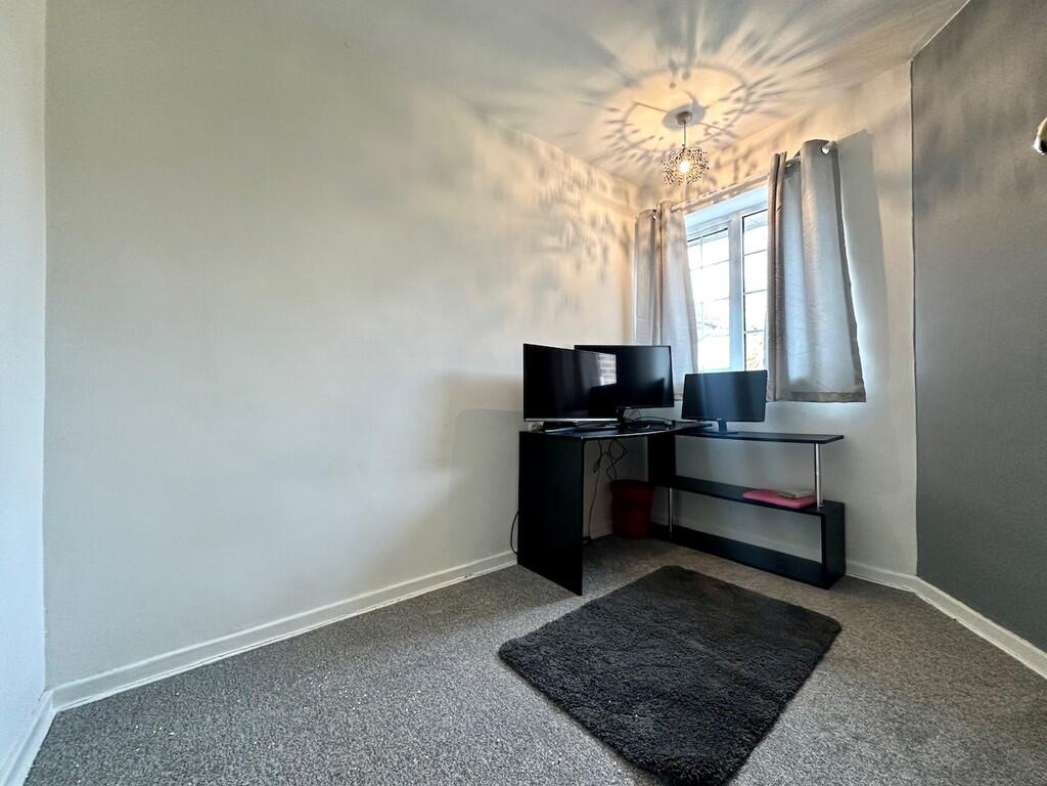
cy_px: 393
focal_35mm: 14
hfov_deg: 102.1
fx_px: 423
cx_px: 524
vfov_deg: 85.7
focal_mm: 2.22
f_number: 2.2
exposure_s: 1/100
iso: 250
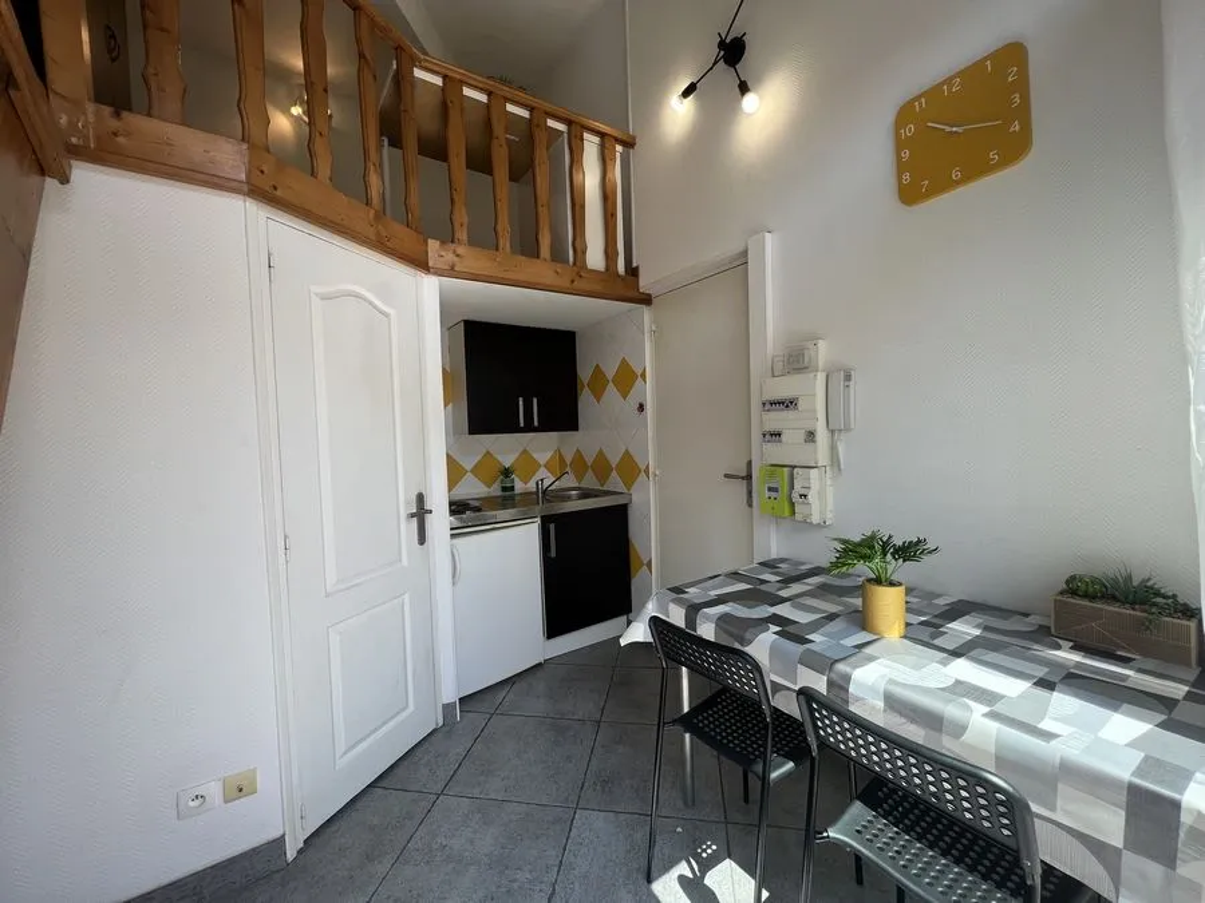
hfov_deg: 106.2
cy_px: 452
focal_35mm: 13
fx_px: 453
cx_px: 602
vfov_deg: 89.9
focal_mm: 1.57
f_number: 1.8
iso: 32
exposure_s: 1/150
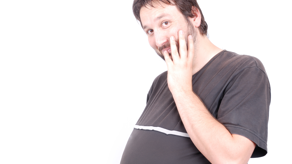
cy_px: 98
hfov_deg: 40.2
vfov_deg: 23.2
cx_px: 154
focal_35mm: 52
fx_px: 399
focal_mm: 31
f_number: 9.5
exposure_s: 1/125
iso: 100
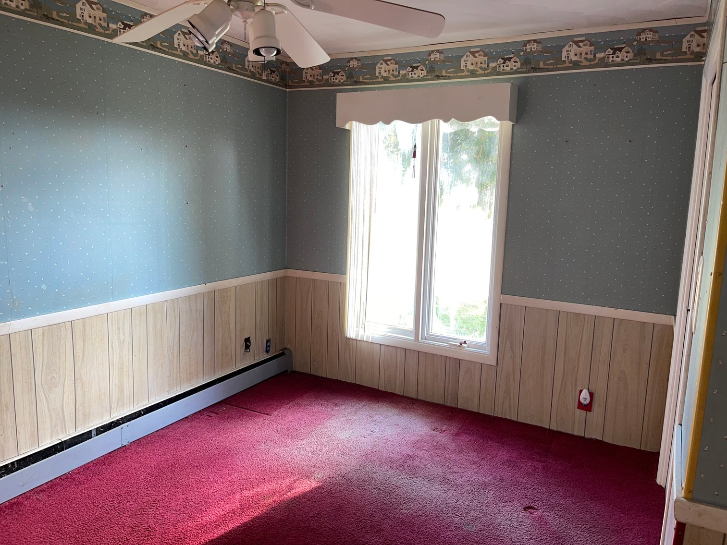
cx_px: 364
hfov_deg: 67.3
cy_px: 272
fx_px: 546
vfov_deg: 53.1
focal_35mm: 26
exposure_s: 1/30
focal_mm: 5.1
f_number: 1.6
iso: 40
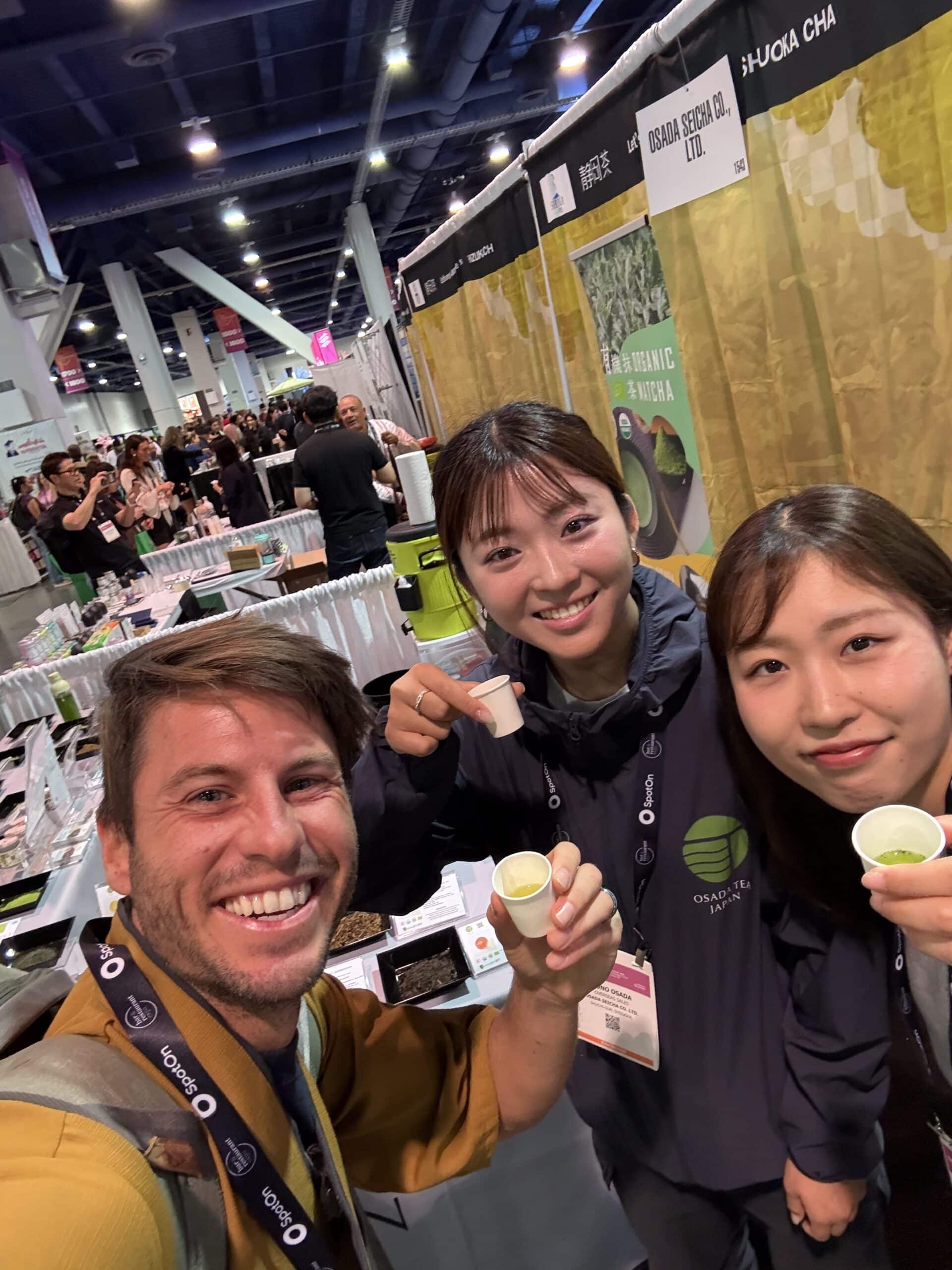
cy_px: 635
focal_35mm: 23
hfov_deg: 58.9
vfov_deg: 73.9
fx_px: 843
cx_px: 476
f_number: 1.9
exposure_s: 1/40
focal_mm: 2.69
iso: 250
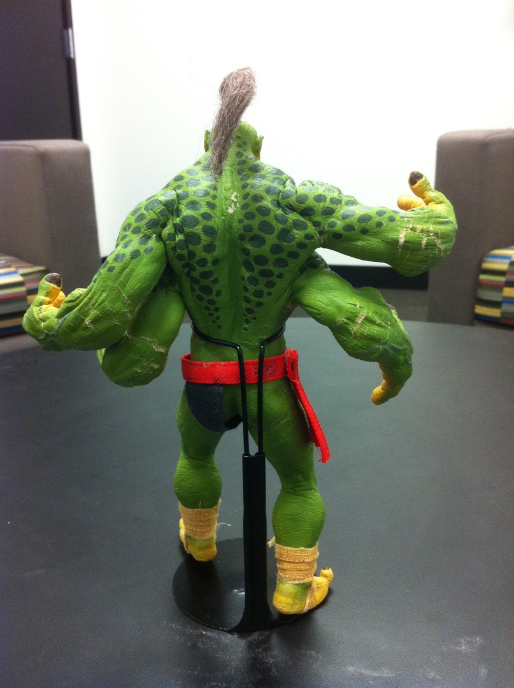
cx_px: 257
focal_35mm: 35
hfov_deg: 40.6
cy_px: 344
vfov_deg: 52.7
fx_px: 695
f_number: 2.8
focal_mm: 3.85
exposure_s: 1/15
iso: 200
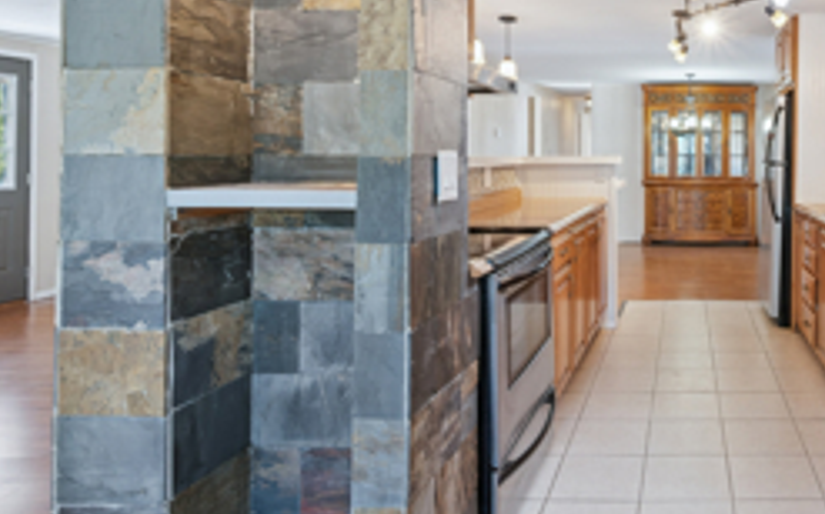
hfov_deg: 62.9
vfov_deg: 47.4
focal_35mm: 26
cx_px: 686
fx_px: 584
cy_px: 220
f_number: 8
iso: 400
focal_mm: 14
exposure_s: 1/10
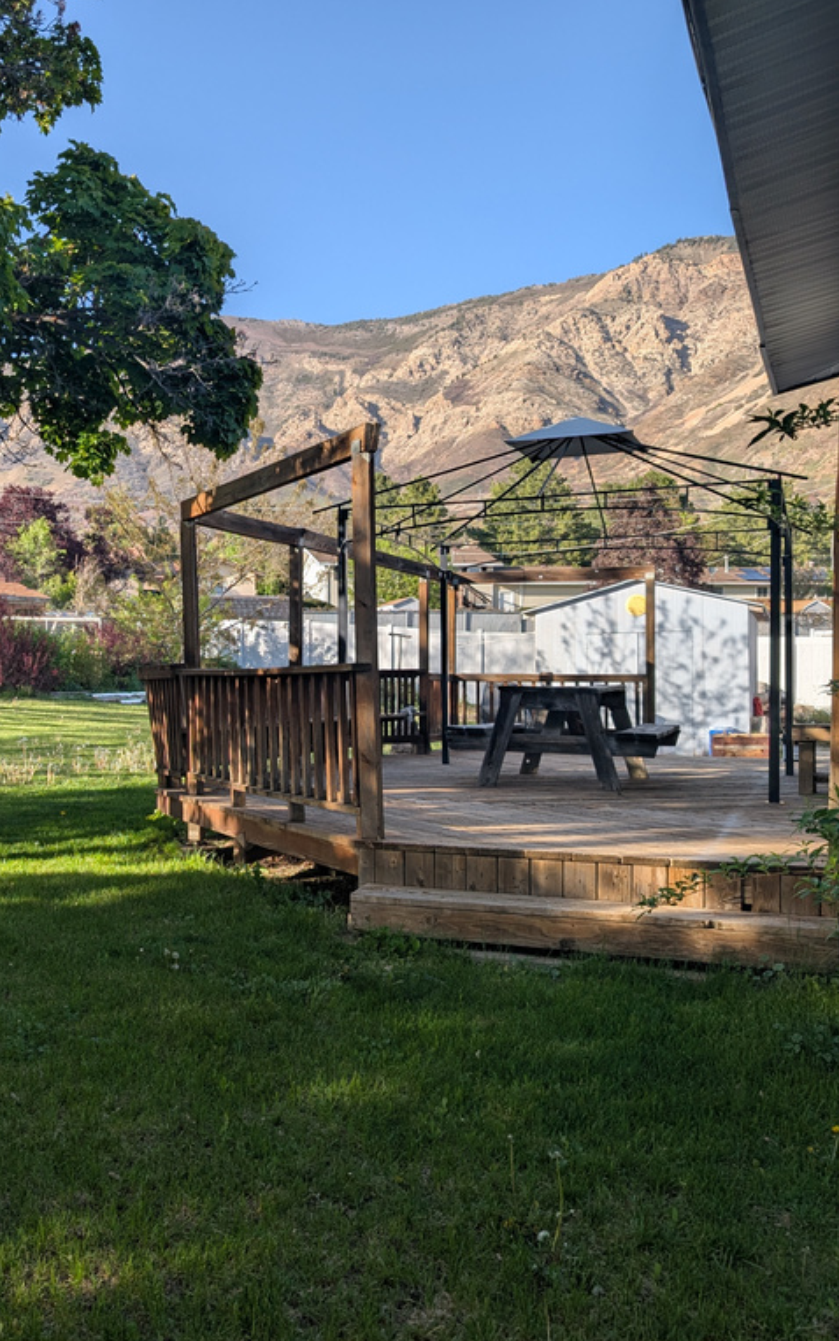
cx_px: 116
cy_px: 670
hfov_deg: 35.5
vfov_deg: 56.7
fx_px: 1243
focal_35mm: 34
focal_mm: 6.9
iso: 20
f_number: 1.68
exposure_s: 1/531
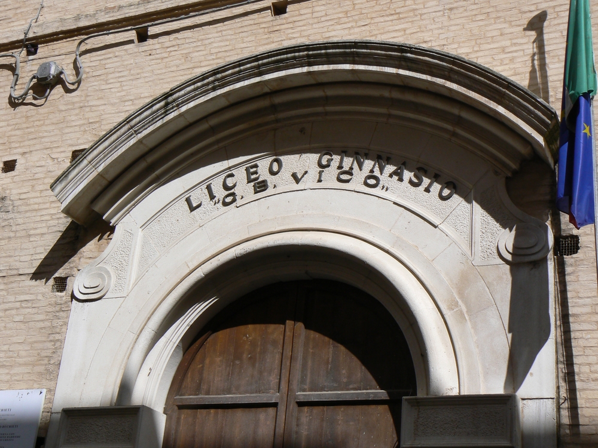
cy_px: 224
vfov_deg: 24.8
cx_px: 299
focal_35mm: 59
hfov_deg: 32.7
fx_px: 1019
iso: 80
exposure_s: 1/640
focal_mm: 9.9
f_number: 8
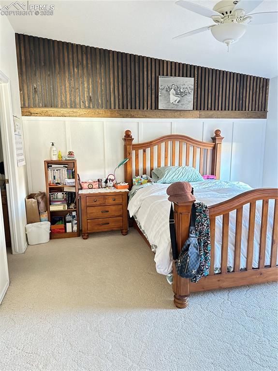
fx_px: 257
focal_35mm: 24
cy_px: 186
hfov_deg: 56.8
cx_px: 139
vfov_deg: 71.6
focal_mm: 6.86
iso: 800
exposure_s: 1/40
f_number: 1.78
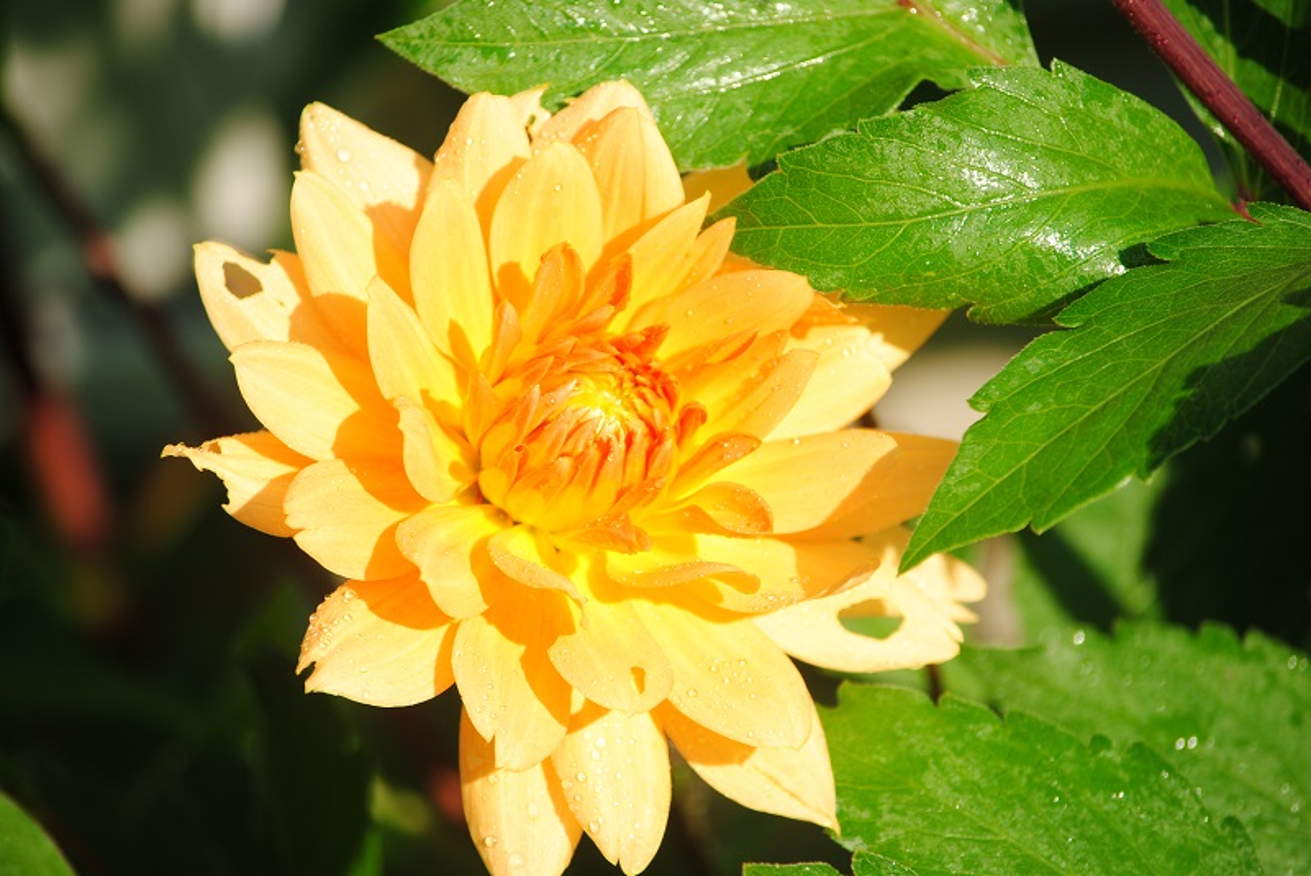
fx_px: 10115
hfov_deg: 7.4
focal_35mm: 278
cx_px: 656
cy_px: 438
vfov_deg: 5.0
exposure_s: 1/160
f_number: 5
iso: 100
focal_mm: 185
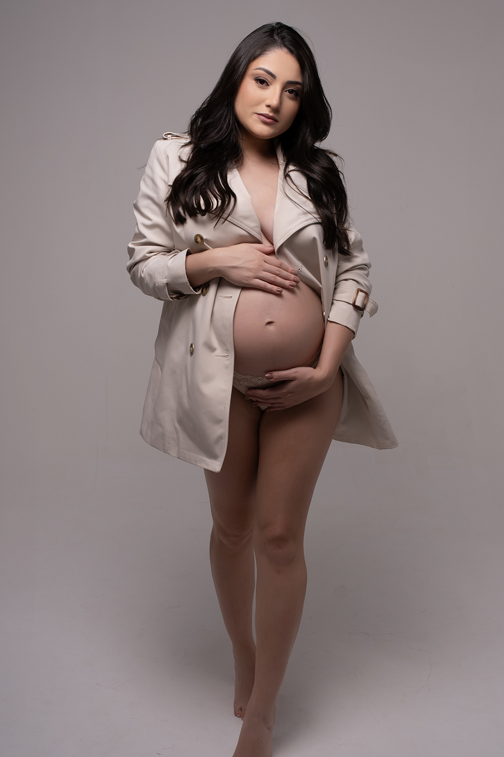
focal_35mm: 50
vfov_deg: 39.6
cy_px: 354
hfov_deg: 27.0
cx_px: 237
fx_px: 1050
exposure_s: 1/160
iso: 100
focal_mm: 35
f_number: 6.3
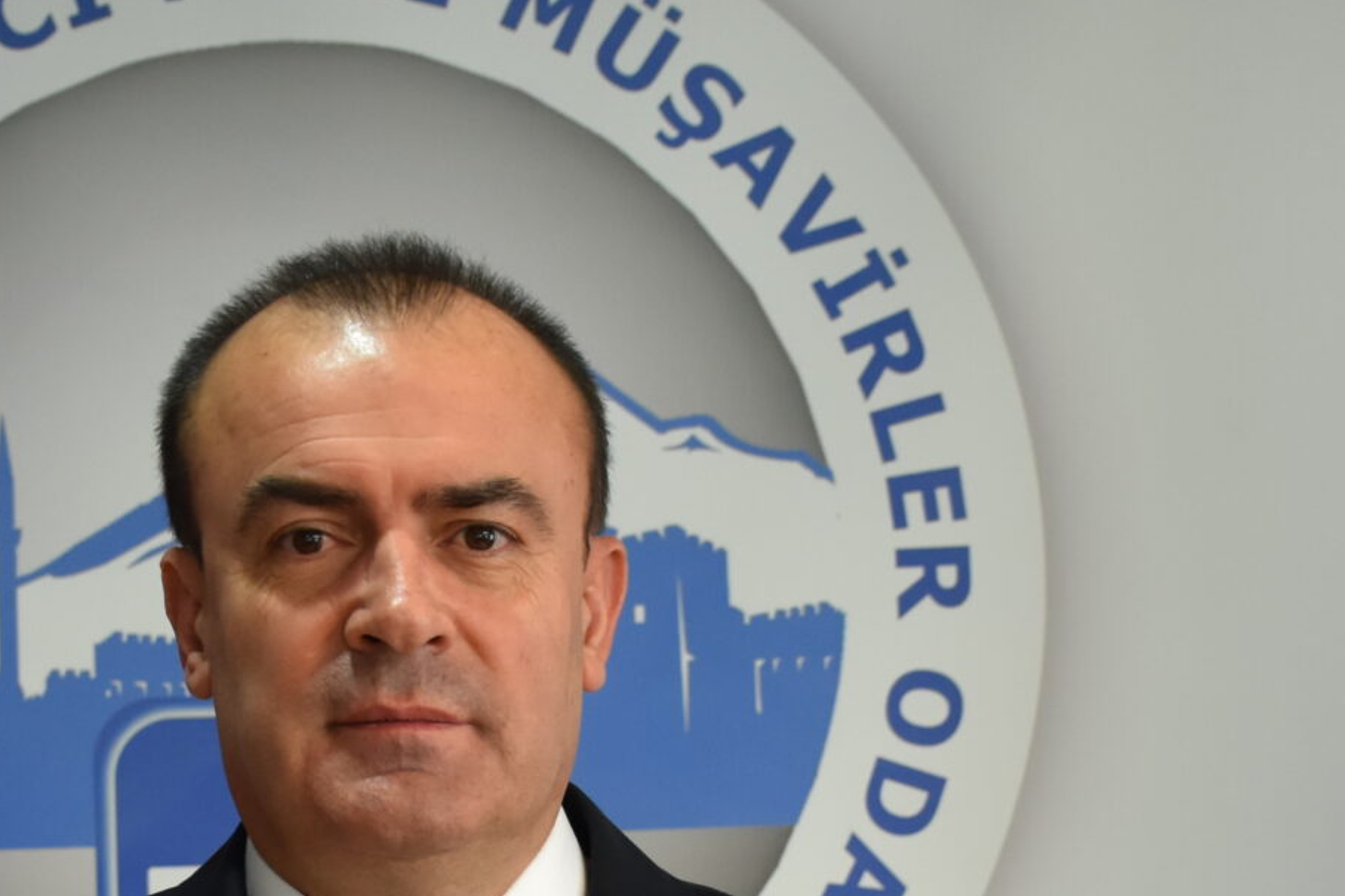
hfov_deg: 18.6
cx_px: 480
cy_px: 1033
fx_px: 4109
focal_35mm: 110
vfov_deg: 12.2
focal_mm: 26
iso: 1000
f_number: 3.8
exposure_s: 1/60
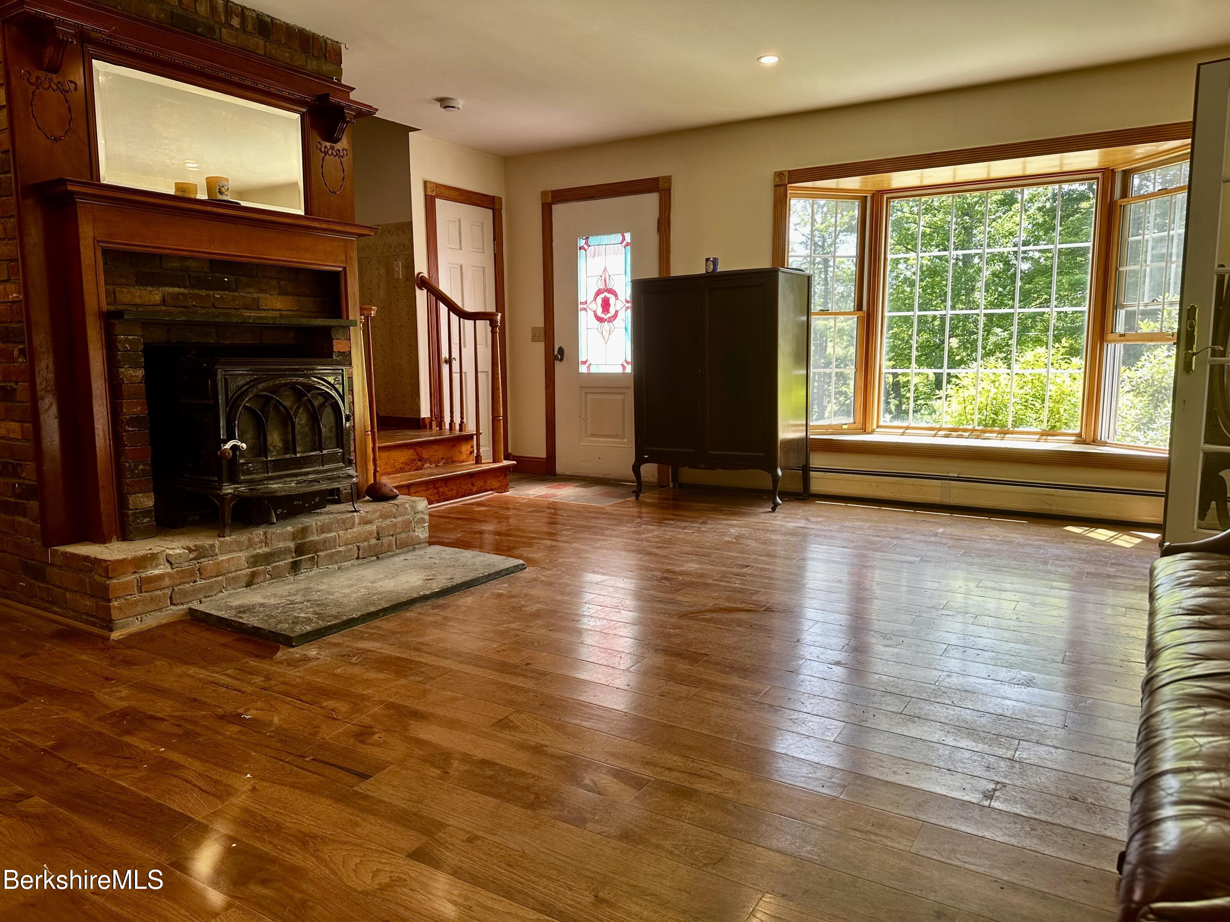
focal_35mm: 24
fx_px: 853
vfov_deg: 56.8
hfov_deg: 71.6
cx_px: 615
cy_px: 461
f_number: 1.78
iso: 80
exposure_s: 1/120
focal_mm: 6.86
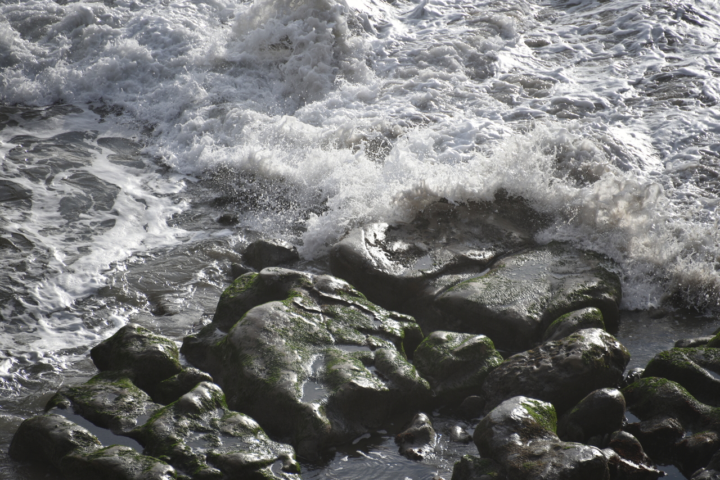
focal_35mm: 300
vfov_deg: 4.6
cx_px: 360
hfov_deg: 6.9
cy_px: 240
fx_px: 6001
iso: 110
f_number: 5.6
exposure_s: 1/640
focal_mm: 300
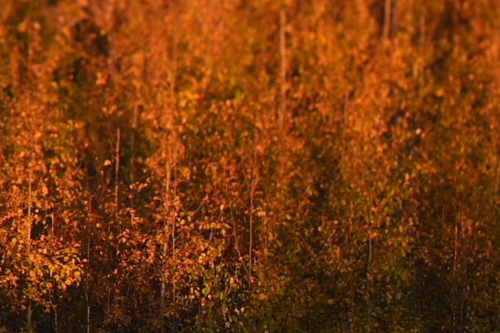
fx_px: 5026
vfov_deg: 3.8
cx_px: -358
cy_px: -204
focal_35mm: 362
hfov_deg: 5.6
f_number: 1.4
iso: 180
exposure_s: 1/100
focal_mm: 50
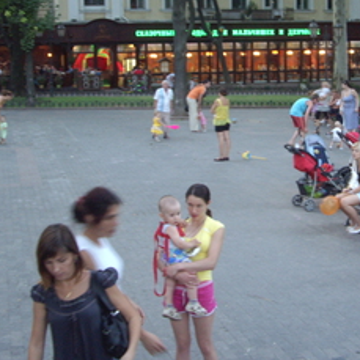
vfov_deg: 25.9
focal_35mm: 66
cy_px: 101
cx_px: 288
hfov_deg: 25.6
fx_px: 777
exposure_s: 1/13
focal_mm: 7.9
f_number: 2.8
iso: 200
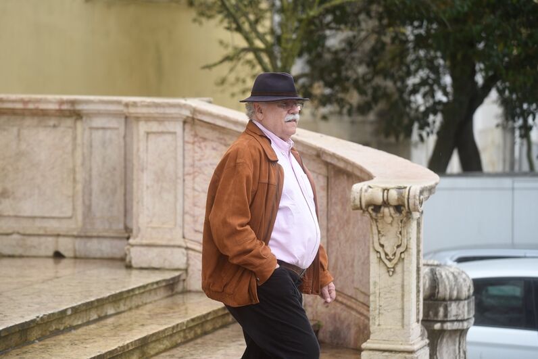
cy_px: 180
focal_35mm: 150
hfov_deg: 13.7
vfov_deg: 9.2
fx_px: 2242
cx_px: 269
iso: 250
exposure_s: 1/400
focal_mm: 150
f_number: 4.5
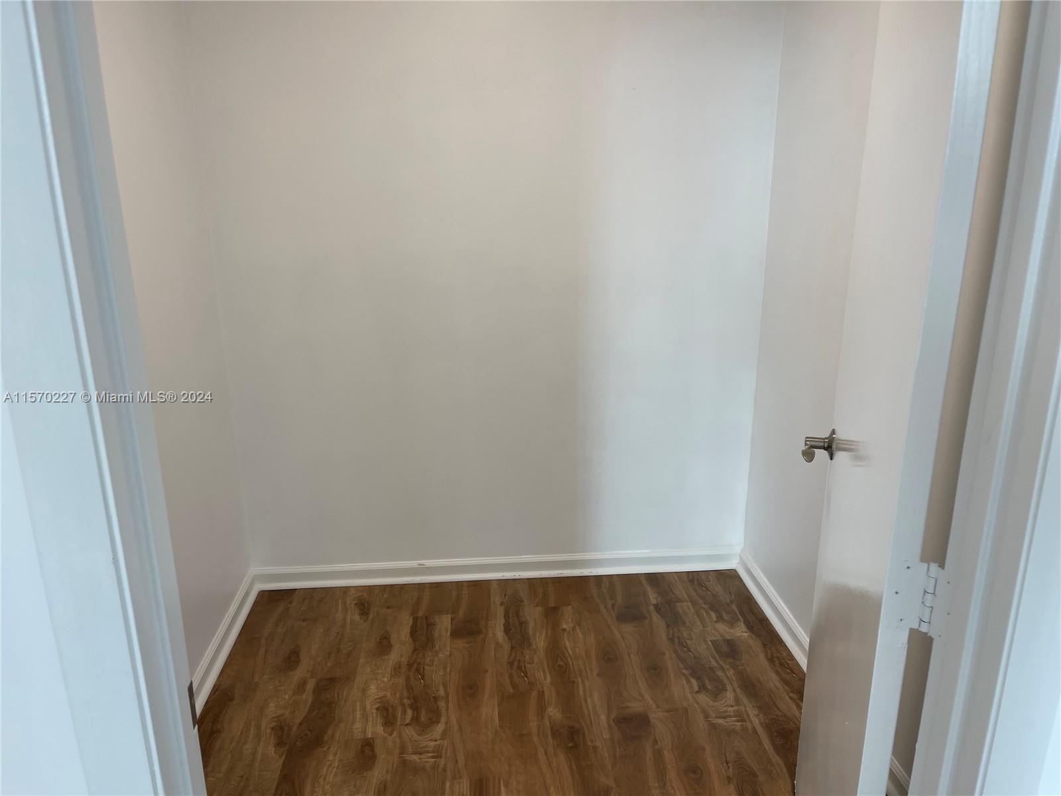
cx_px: 530
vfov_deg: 54.9
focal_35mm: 25
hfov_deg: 69.4
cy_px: 398
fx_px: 766
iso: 50
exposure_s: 1/120
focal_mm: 5.1
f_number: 1.6
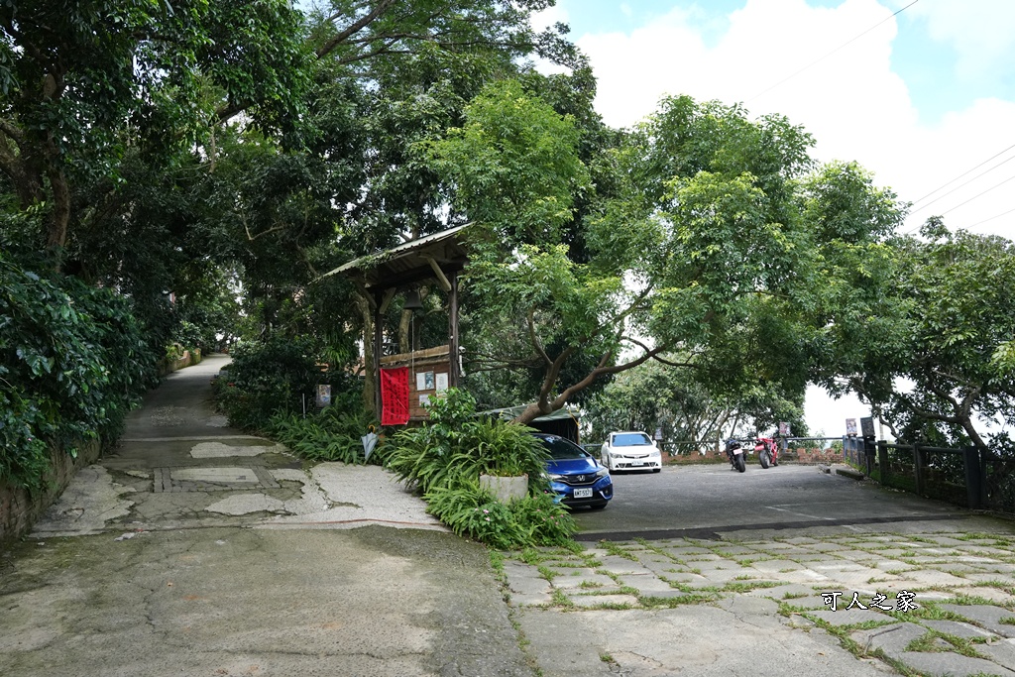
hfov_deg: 71.3
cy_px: 338
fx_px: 708
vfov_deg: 51.1
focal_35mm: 25
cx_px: 508
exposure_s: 1/1000
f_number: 8
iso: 2500
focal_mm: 25.1
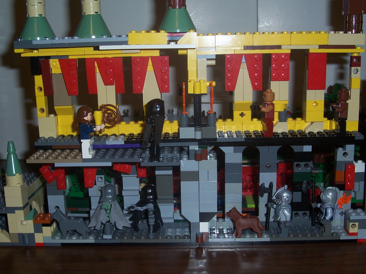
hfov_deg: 44.8
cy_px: 137
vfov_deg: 34.3
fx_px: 444
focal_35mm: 42
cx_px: 183
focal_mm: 7
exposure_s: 1/60
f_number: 3
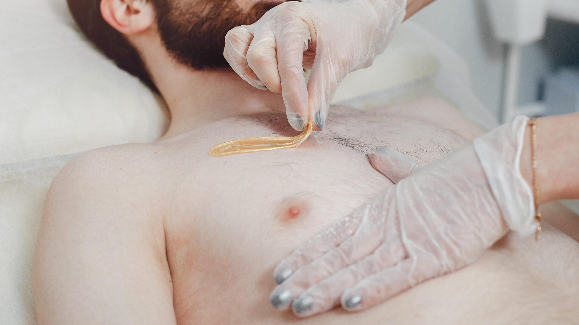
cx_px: 290
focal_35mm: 53
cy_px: 137
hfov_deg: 39.2
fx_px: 814
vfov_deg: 22.6
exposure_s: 1/200
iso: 250
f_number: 4
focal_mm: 50
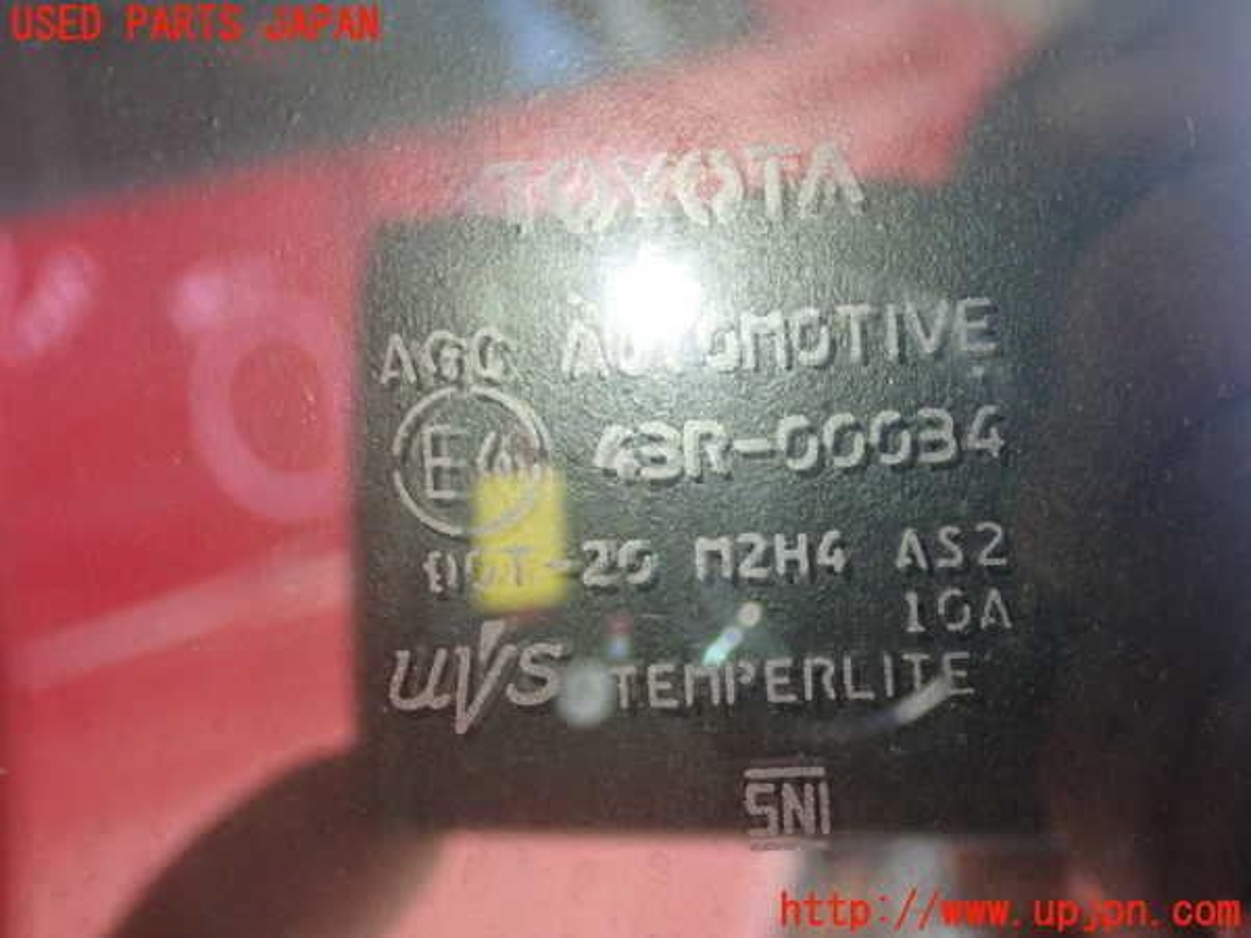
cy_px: 469
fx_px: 1915
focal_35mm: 53
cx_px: 626
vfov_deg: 27.5
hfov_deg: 36.2
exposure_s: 1/50
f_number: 3.4
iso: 400
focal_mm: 9.61
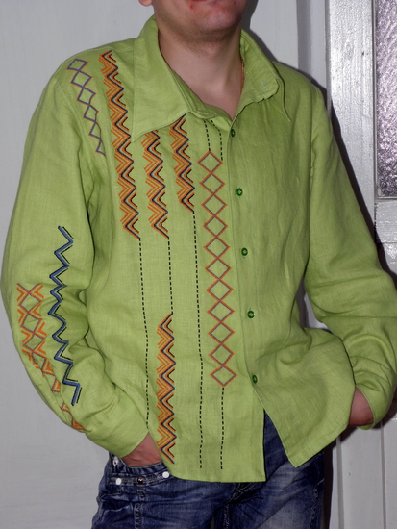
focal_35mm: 89
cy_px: 264
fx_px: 1360
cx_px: 198
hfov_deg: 16.6
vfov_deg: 22.0
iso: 100
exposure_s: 1/100
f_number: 4.1
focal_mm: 15.97
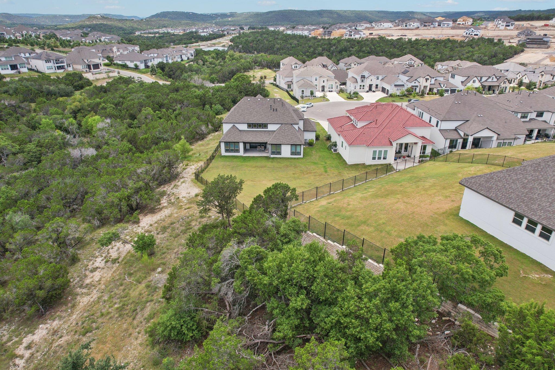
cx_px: 278
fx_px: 339
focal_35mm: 22
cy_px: 185
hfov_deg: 78.6
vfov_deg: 57.2
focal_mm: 8.4
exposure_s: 1/1250
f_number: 2.8
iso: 130
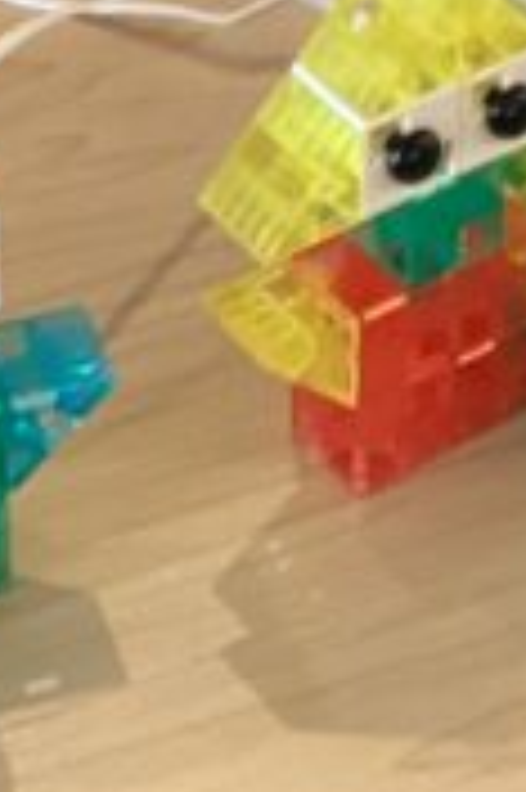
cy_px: -436
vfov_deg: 10.5
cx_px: 220
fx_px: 4128
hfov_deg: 7.3
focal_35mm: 188
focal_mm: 3.3
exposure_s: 1/40
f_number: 2.4
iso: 250
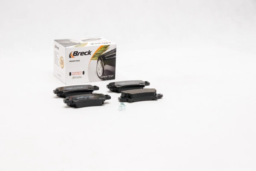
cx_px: 128
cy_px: 86
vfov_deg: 15.2
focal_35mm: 90
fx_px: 640
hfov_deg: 22.6
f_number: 11
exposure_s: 1/200
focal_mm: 60
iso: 100
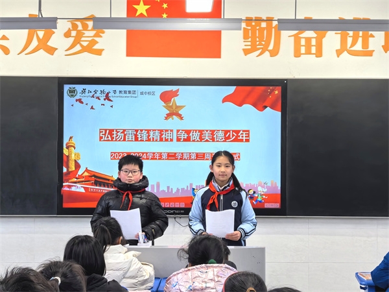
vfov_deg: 19.6
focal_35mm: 75
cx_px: 194
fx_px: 843
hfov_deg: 26.0
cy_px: 146
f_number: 2
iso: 100
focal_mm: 5.75
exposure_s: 1/100
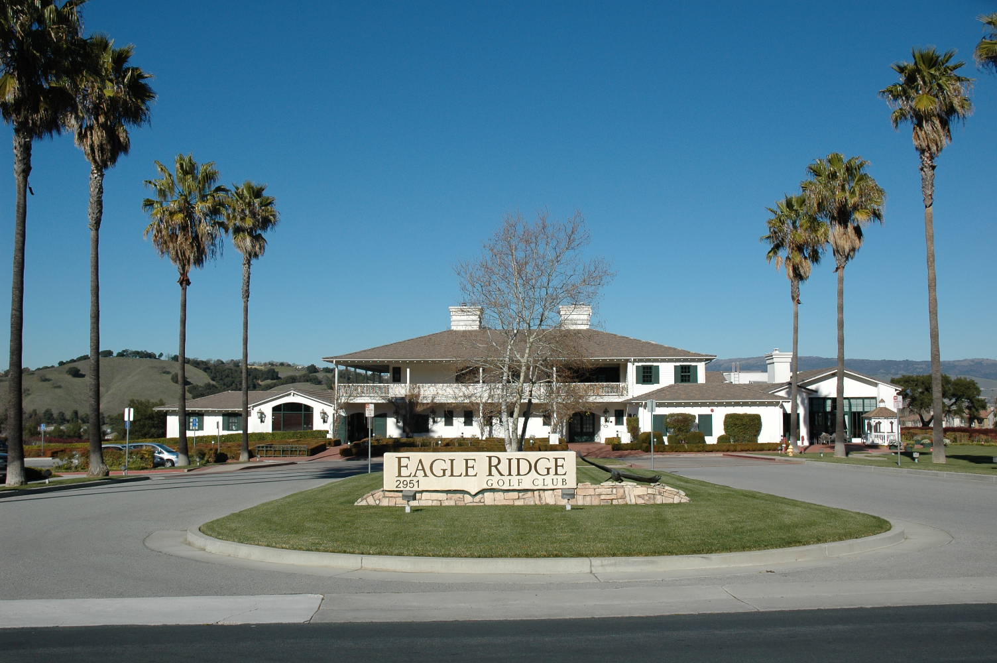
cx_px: 498
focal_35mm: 33
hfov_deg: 57.3
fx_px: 913
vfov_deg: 39.9
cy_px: 332
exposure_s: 1/2000
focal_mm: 22
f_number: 6.3
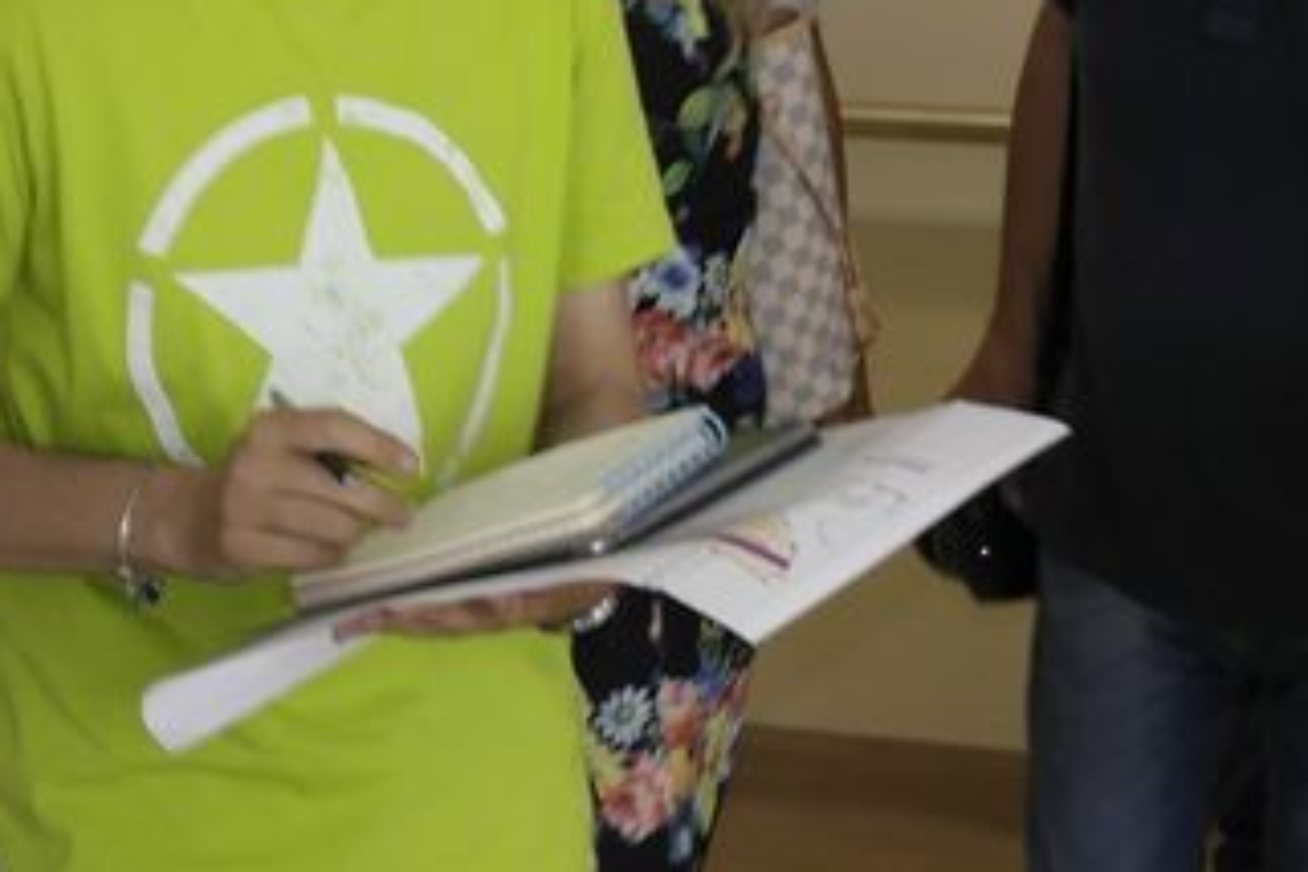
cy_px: 163
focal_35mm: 112
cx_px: 566
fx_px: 4069
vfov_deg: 12.2
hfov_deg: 18.3
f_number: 3.5
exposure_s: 1/80
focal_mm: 20
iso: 400
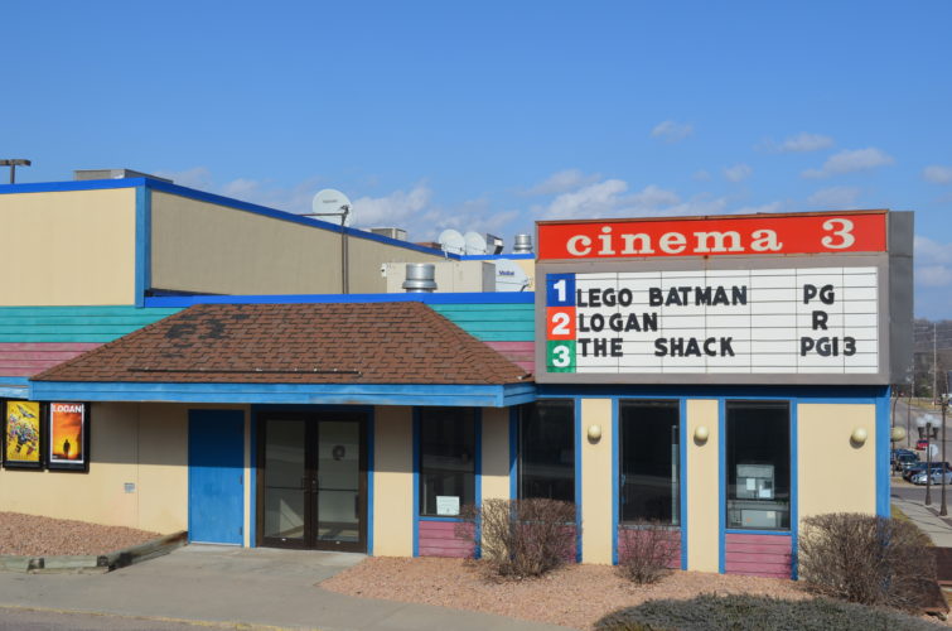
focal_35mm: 44
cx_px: 476
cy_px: 316
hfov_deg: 45.0
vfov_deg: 30.7
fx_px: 1148
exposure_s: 1/320
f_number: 9
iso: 100
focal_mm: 29
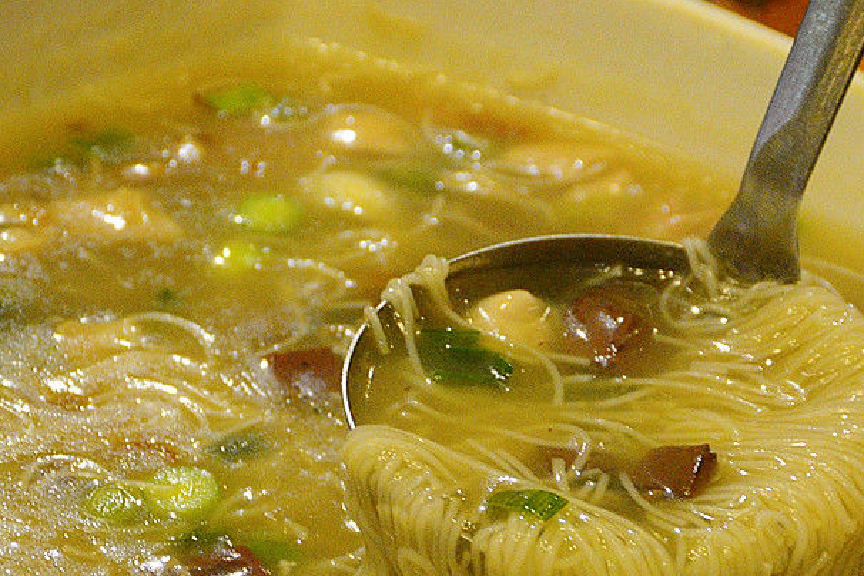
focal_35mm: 218
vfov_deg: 6.3
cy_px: 460
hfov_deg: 9.4
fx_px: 5232
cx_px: 513
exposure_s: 1/100
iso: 3200
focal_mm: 86
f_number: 8
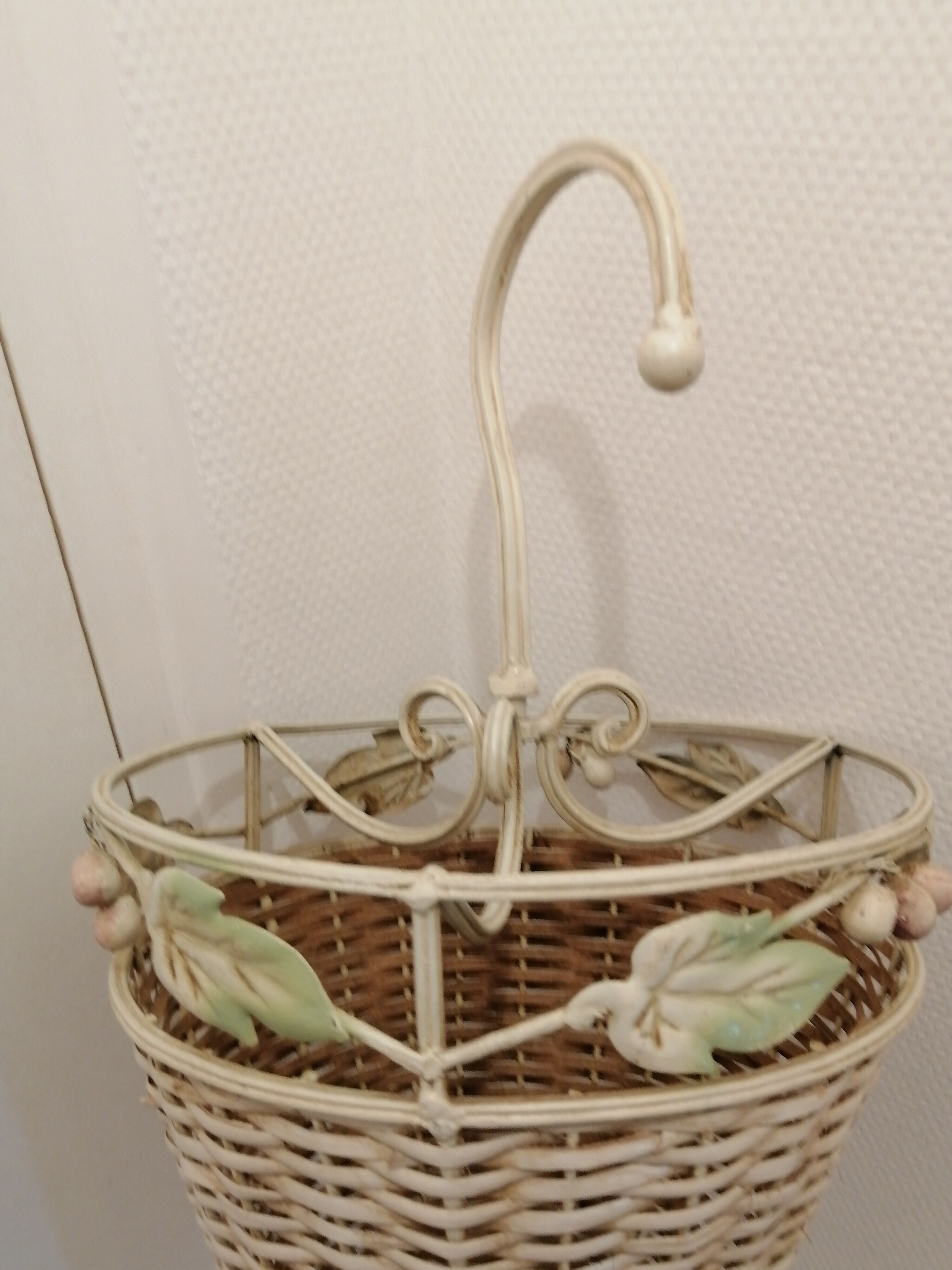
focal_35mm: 30
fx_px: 1100
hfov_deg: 46.7
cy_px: 689
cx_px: 529
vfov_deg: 59.9
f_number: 1.8
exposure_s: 1/33.3
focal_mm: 3.96
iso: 200
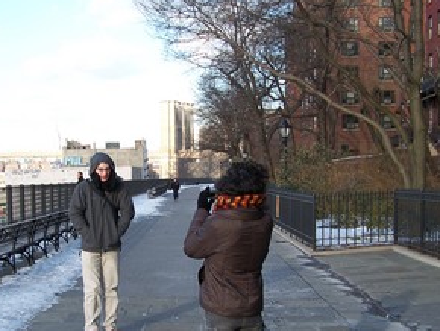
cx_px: 156
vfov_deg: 24.8
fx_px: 751
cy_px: 211
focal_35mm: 59
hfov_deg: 32.5
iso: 80
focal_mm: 6.3
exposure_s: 1/250
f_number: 2.8
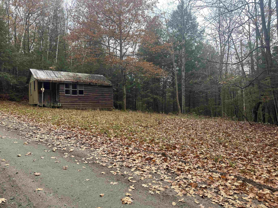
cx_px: 139
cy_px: 104
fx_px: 193
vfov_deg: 56.8
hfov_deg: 71.6
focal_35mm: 24
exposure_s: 1/171
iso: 80
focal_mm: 6.86
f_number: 1.78
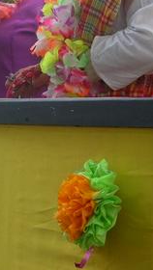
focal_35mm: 92
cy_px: 77
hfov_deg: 12.9
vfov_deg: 23.0
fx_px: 662
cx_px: -19
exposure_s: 1/185
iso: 50
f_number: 2.9
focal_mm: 6.2
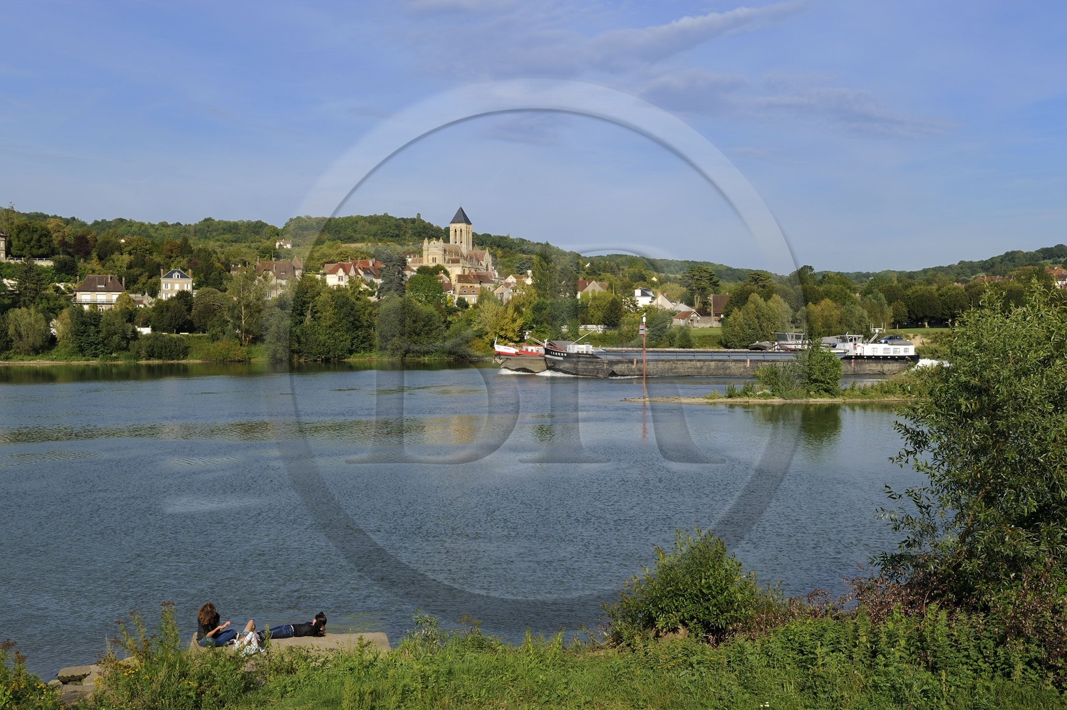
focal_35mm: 38
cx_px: 534
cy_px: 355
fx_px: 1125
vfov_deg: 35.0
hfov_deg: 50.7
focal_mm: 38
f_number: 11
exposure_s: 1/200
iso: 200
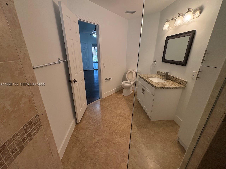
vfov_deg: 85.7
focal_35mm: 14
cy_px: 84
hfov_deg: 102.1
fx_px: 91
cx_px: 113
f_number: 2.2
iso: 250
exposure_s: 1/120
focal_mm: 2.22
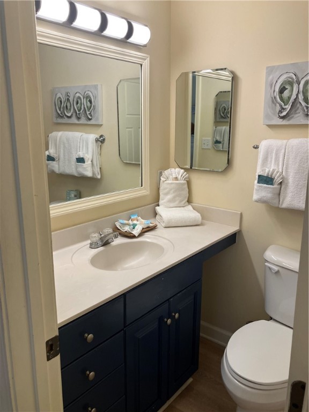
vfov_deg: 63.4
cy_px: 206
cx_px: 154
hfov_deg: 49.7
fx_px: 333
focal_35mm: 28
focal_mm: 3.99
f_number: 1.8
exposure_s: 1/120
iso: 80
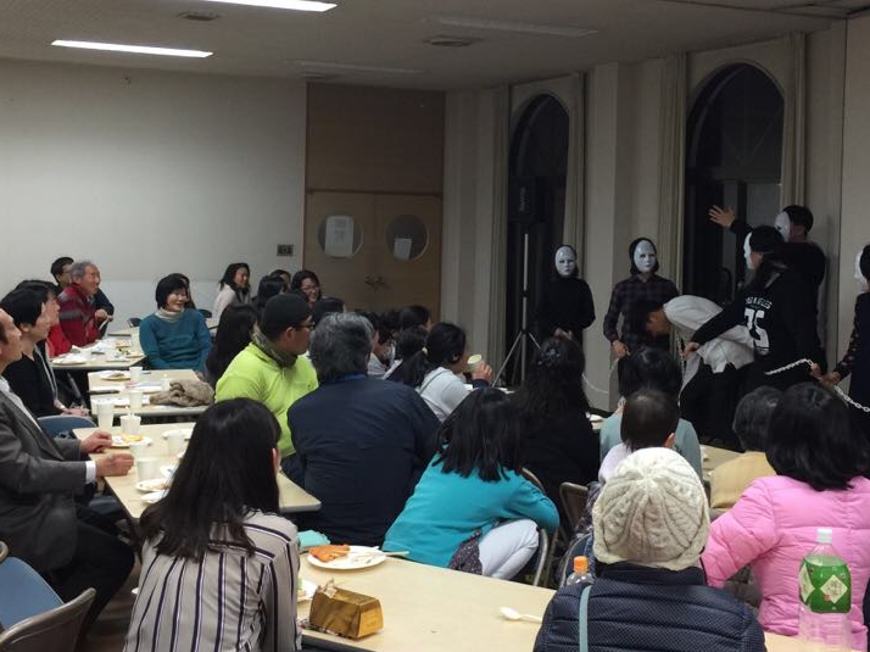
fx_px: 1306
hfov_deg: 36.8
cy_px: 234
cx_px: 481
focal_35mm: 52
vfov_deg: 27.9
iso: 50
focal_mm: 4.15
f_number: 2.2
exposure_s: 1/30
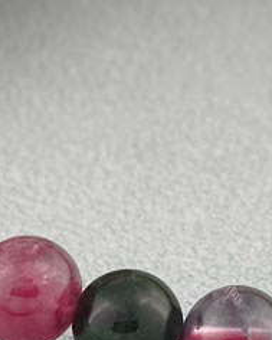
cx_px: 209
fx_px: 4083
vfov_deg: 4.7
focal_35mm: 406
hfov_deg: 3.8
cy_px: -115
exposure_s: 1/160
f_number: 2.67
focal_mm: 22.48
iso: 125
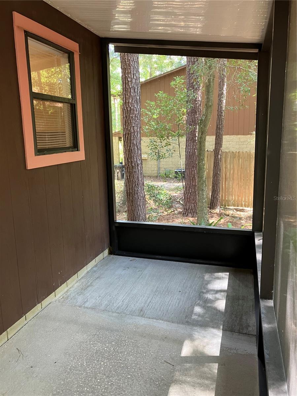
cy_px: 198
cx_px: 148
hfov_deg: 49.7
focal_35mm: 28
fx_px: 320
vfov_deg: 63.4
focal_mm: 3.99
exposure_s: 1/60
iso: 160
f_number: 1.8
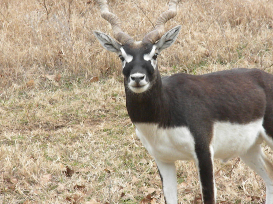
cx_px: 136
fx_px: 2058
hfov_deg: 7.6
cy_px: 102
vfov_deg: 5.7
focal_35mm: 261
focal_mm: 46.2
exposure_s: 1/101
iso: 640
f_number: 14
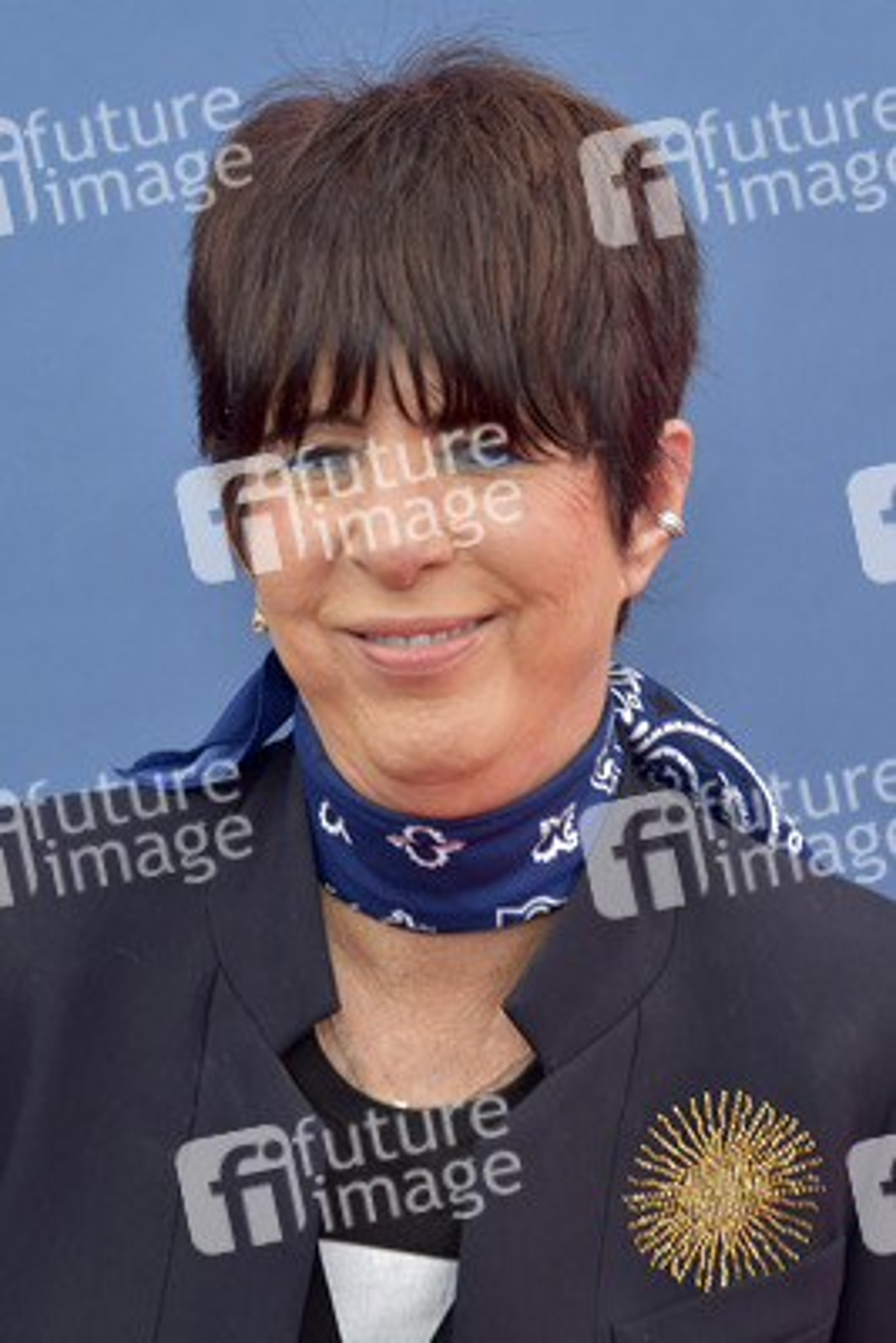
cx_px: 448
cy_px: 672
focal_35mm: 98
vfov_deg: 20.8
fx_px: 3655
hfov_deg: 14.0
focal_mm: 98
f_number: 7.1
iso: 320
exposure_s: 1/250
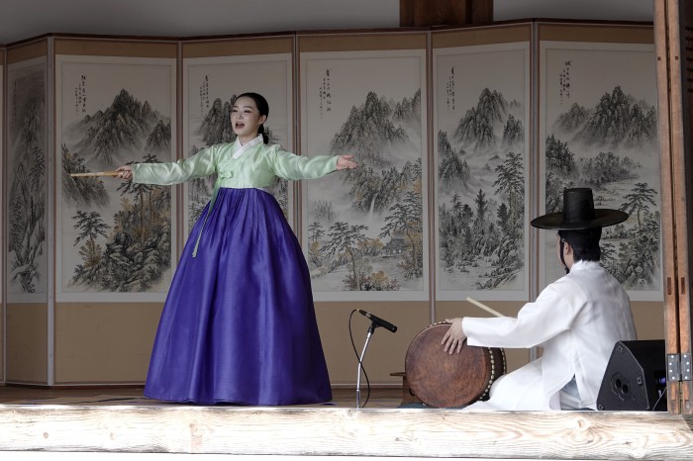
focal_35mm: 154
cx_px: 346
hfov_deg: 13.3
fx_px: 2963
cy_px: 230
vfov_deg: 8.9
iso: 200
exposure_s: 1/320
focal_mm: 56.39
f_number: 4
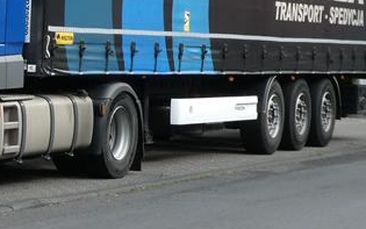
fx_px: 1746
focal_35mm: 175
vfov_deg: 7.4
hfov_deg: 11.8
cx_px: -23
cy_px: -48
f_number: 4.4
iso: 80
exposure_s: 1/160
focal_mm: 11.7
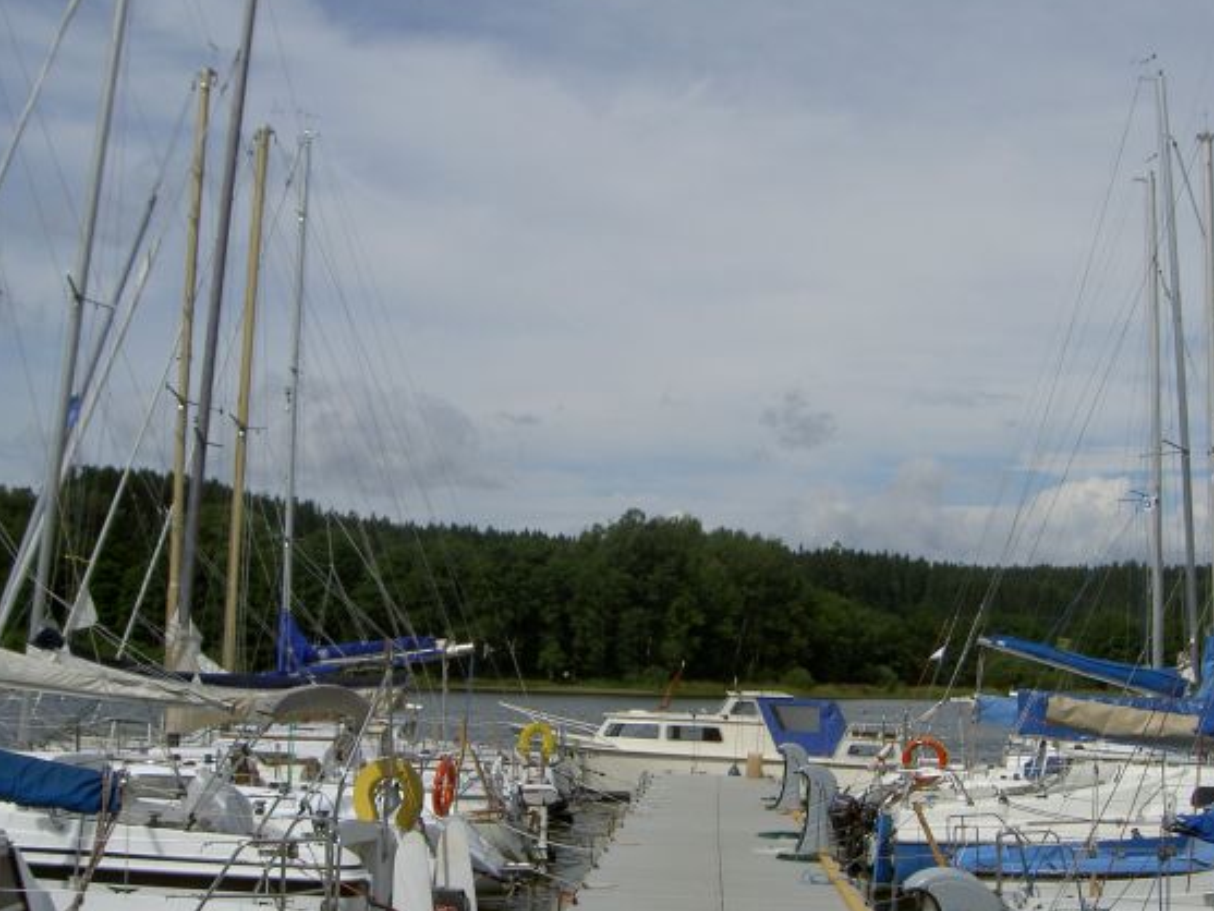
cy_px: 558
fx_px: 1964
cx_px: 654
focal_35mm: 56
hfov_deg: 34.3
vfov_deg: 26.0
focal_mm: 8
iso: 50
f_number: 4.7
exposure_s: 1/1250
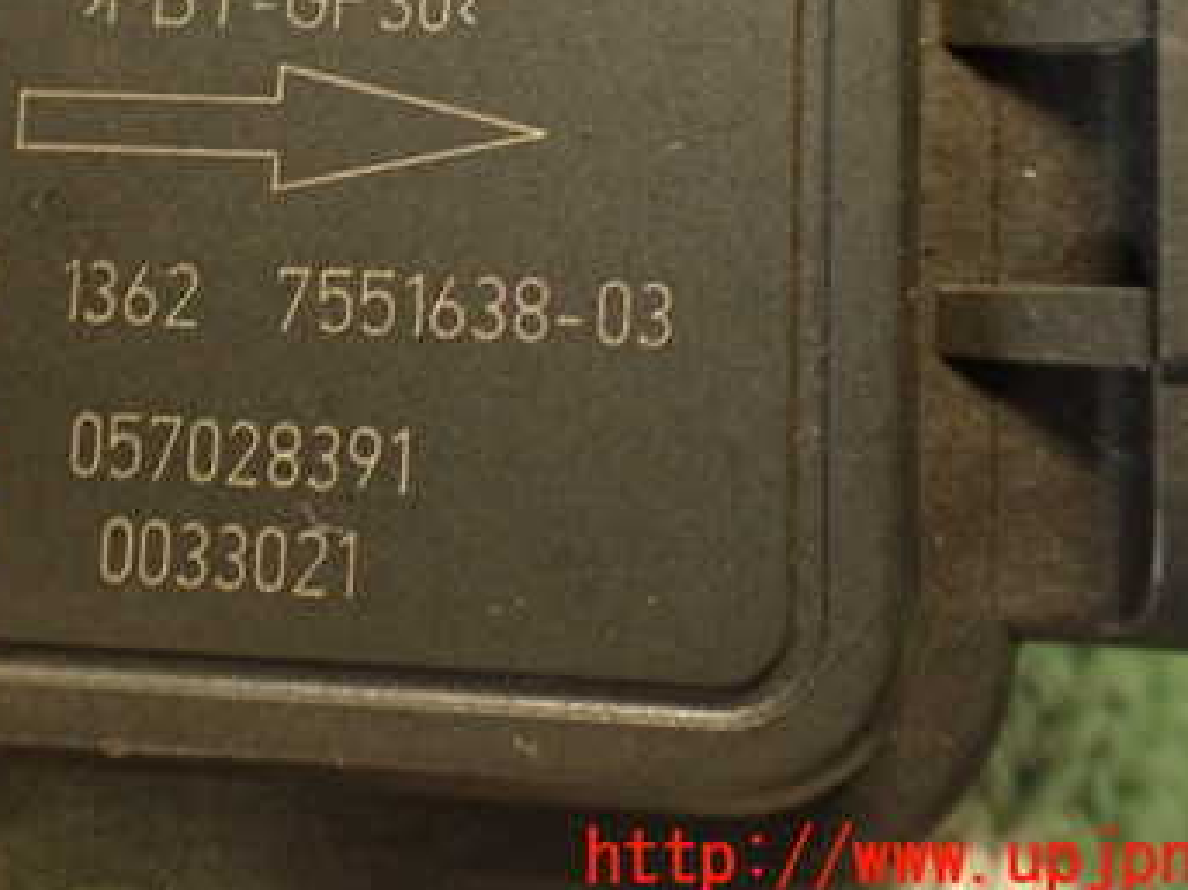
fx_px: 1921
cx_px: 329
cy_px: 125
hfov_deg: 33.8
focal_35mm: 56
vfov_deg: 25.4
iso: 640
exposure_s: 1/30
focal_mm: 5.79
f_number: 2.4
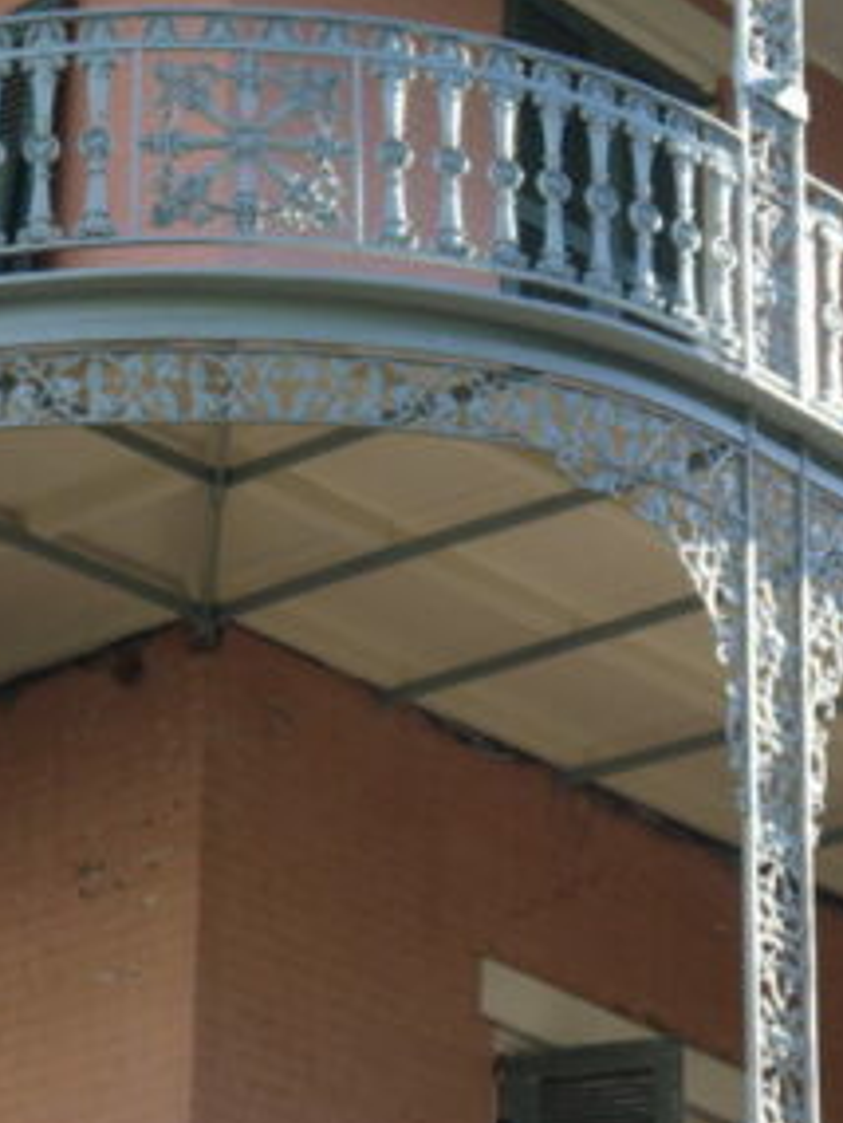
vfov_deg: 11.8
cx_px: 244
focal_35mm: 168
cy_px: 508
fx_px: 5451
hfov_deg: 8.8
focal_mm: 36
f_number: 5.3
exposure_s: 1/100
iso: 100
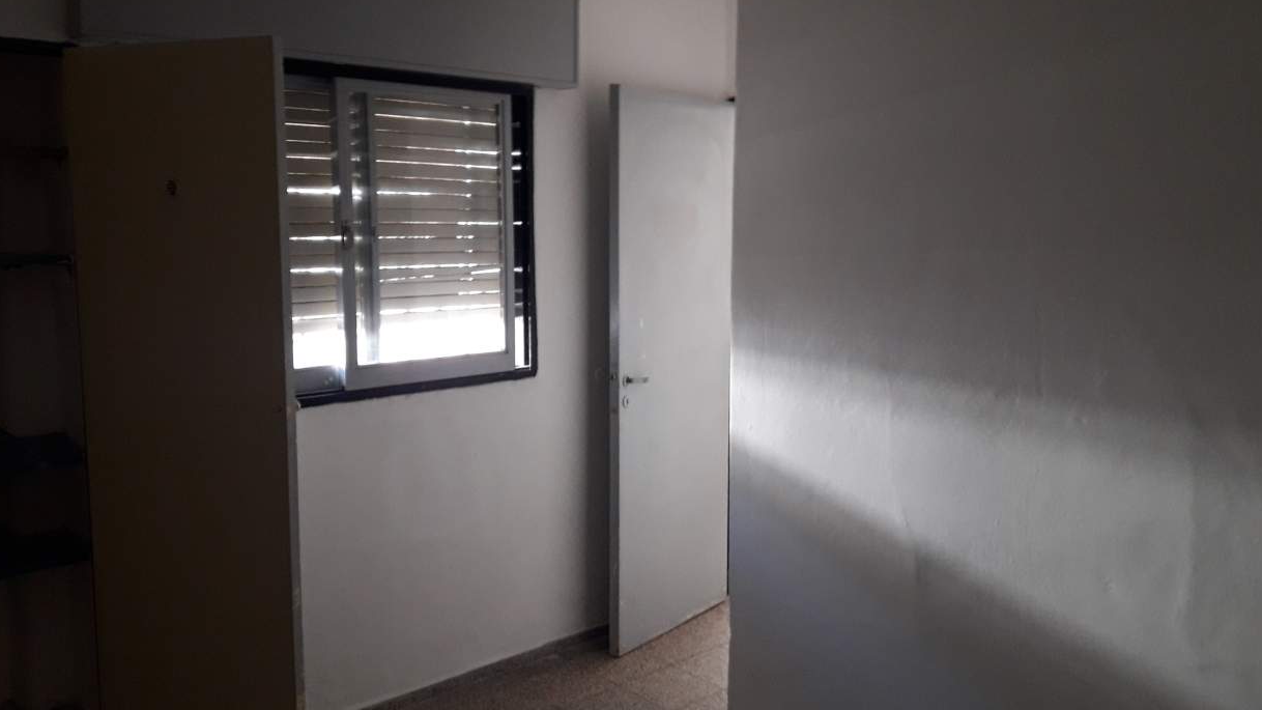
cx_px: 632
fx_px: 1037
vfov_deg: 37.8
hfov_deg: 62.6
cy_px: 337
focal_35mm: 31
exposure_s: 1/25
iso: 160
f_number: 1.9
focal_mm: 3.7
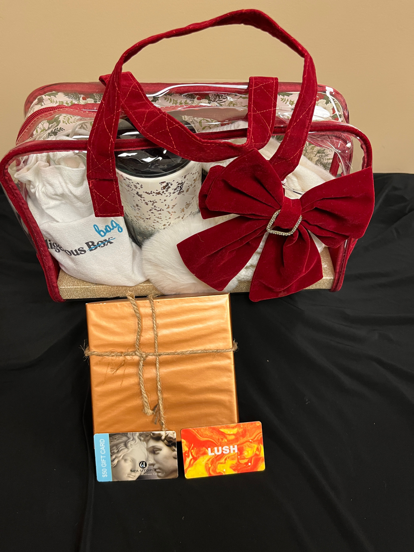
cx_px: 207
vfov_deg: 67.3
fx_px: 415
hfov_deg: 53.1
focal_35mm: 26
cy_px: 276
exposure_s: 1/60
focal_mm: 5.1
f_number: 1.6
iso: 320
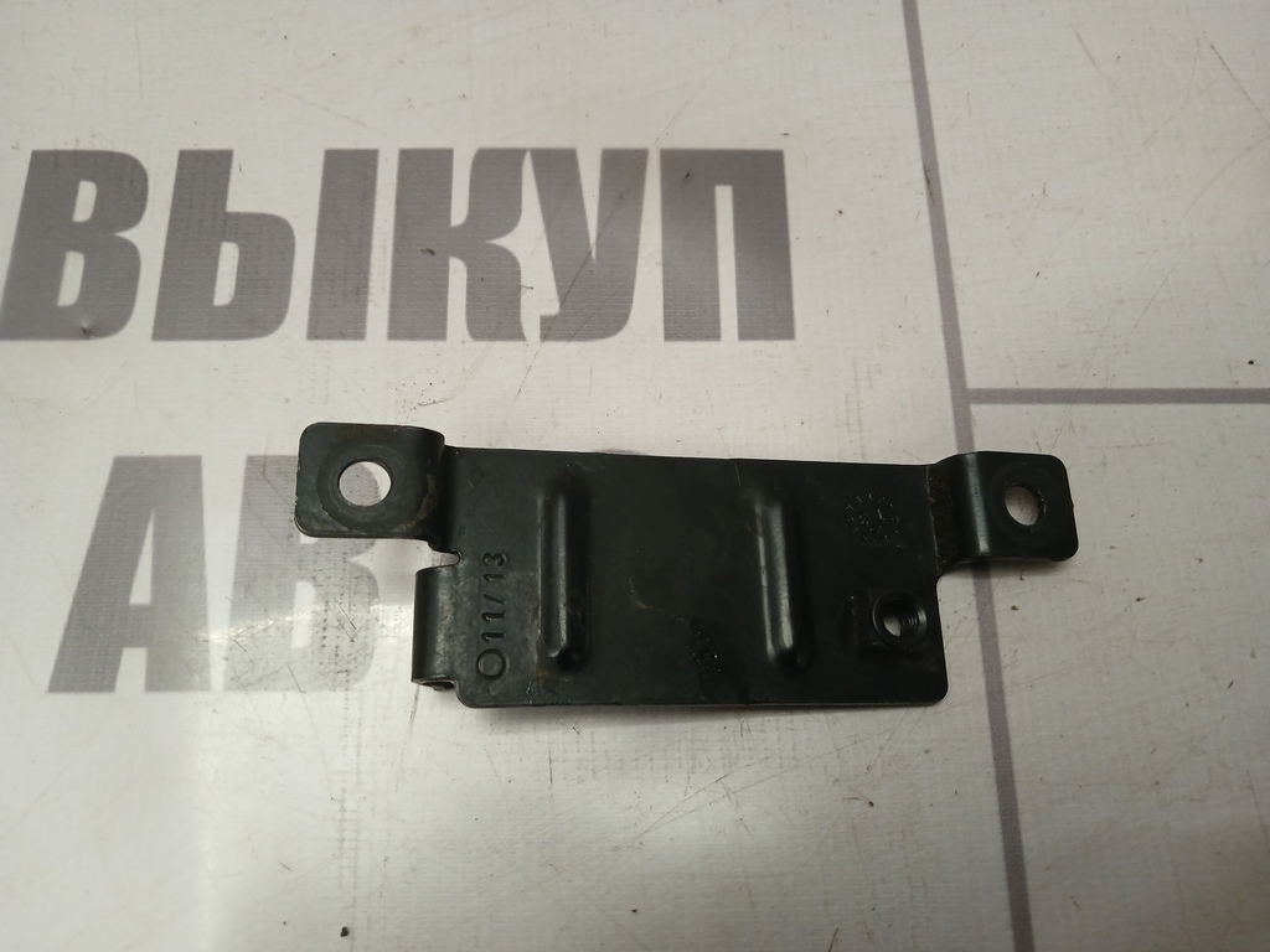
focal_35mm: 27
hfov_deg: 65.3
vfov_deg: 51.4
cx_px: 635
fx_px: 991
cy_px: 476
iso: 125
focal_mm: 4
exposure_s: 1/50
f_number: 1.8
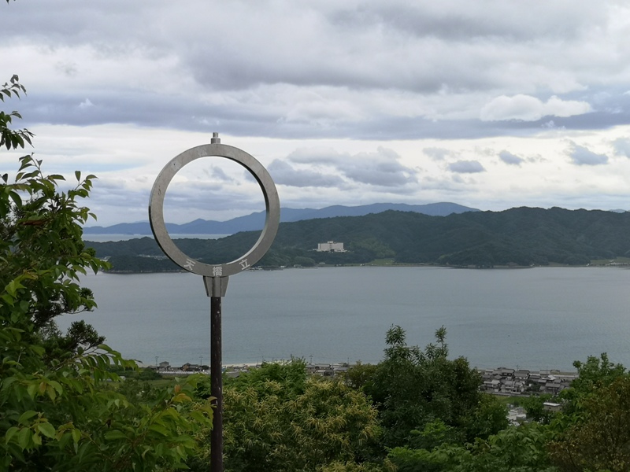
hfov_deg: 36.8
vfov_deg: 28.0
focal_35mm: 52
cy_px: 236
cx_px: 315
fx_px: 946
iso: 50
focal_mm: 3.95
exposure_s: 1/1218
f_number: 1.8
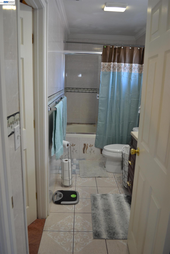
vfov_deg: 67.4
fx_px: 191
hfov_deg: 47.9
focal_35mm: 27
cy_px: 127
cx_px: 85
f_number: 3.5
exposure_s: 1/40
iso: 400
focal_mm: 18
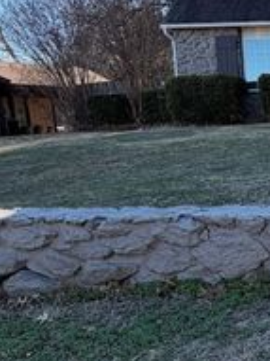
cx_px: 410
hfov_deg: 23.5
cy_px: 203
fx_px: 510
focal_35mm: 49
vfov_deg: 38.9
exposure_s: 1/502
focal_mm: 2.22
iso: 50
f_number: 2.2
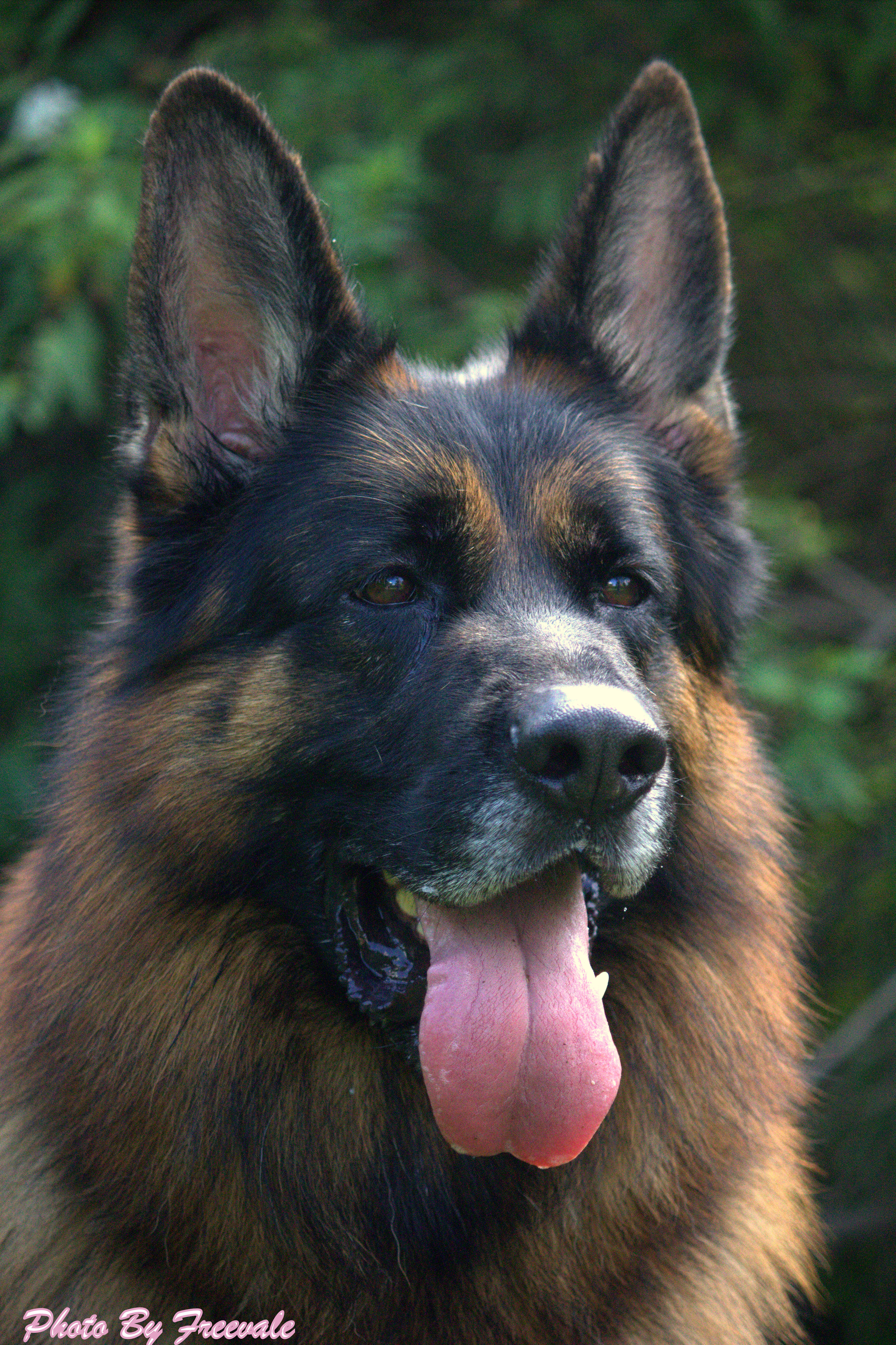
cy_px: 672
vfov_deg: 12.0
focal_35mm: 171
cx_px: 448
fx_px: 6387
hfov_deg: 8.0
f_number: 5
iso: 3200
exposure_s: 1/1000
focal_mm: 109
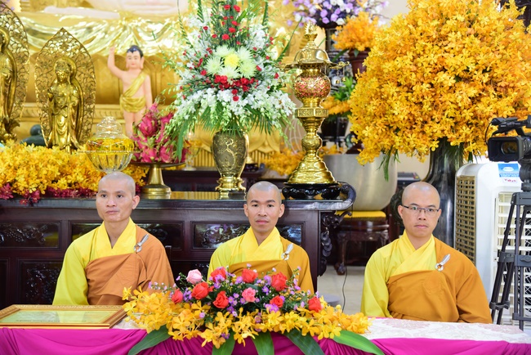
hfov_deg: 36.2
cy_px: 178
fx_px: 812
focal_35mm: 55
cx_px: 266
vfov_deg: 24.6
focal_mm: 55
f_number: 4
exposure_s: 1/40
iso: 1250
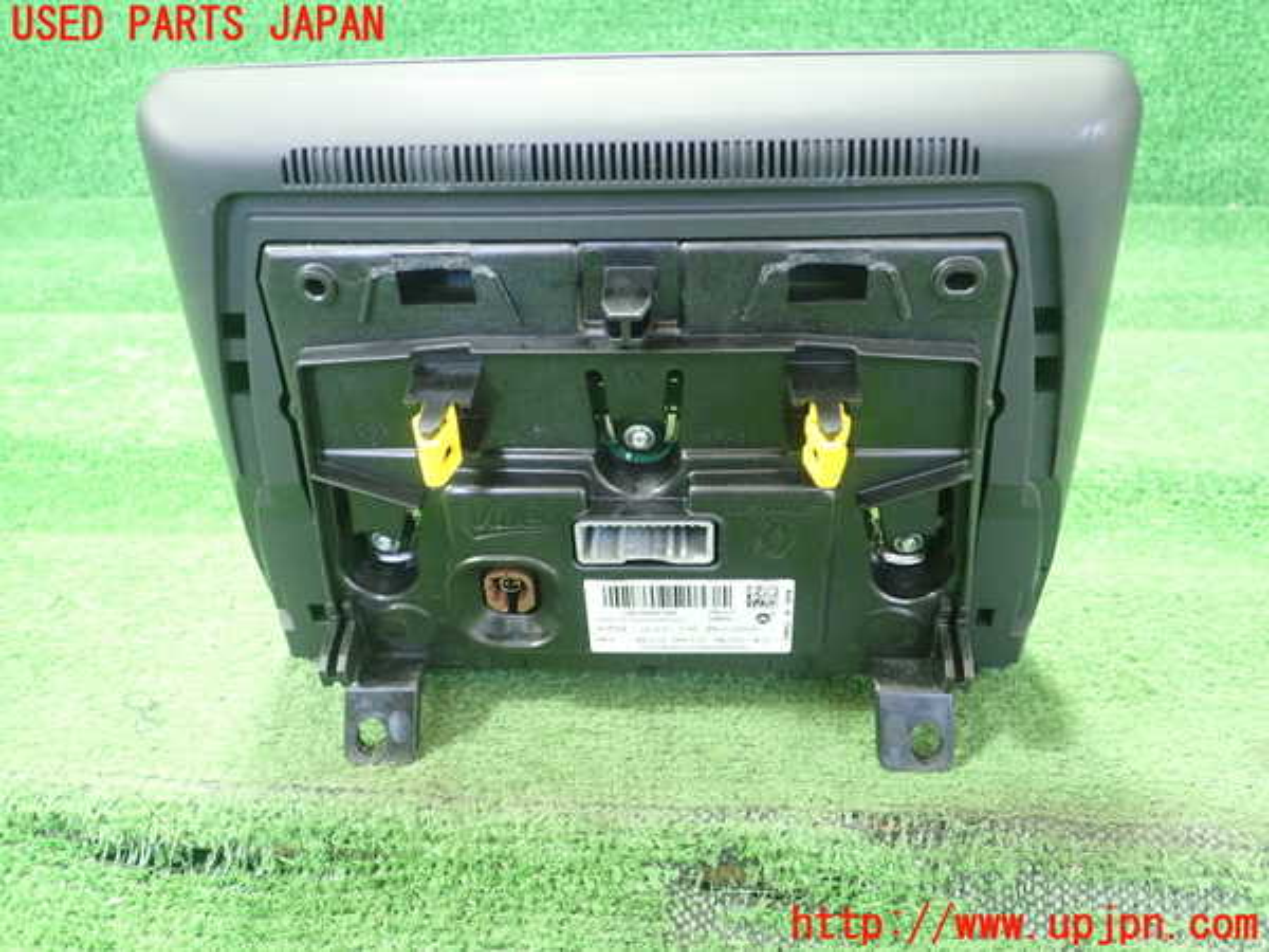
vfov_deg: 46.8
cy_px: 476
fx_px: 1100
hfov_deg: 60.0
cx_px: 634
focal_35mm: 30
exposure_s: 1/50
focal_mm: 5.5
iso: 800
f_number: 2.3
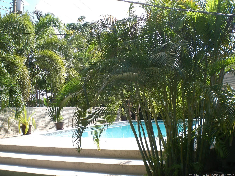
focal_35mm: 39
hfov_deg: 47.9
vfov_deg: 36.8
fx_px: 265
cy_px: 88
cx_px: 117
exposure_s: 1/200
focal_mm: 6.3
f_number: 4.4
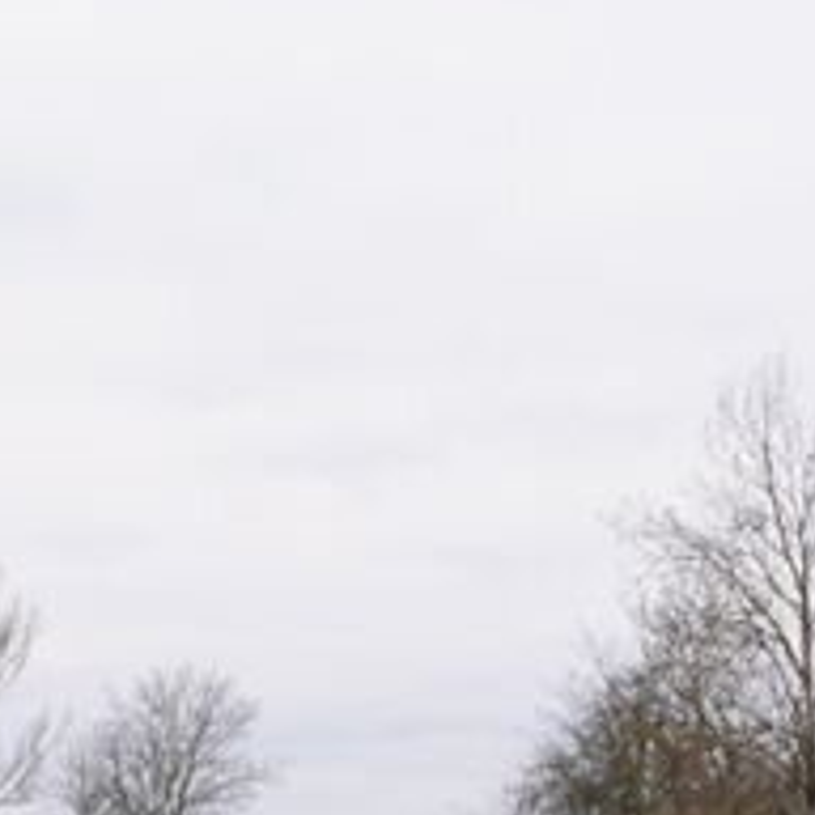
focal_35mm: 168
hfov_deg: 10.2
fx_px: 4475
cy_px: 1191
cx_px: -246
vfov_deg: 10.1
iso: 100
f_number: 6.3
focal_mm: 37
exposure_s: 1/100
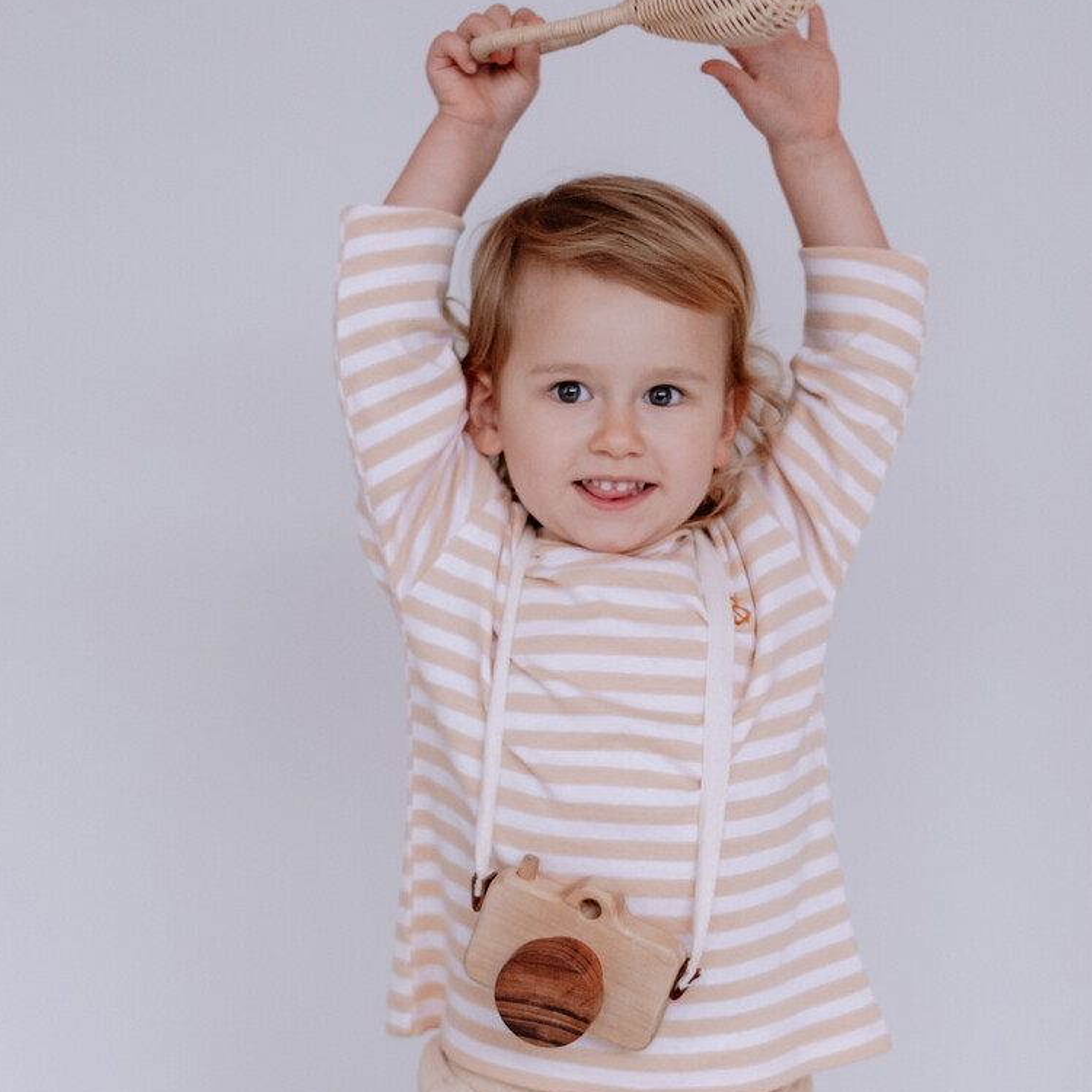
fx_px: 3640
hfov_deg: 17.1
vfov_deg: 17.0
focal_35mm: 102
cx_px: 561
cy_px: 826
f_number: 1.8
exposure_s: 1/250
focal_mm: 33
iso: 1250
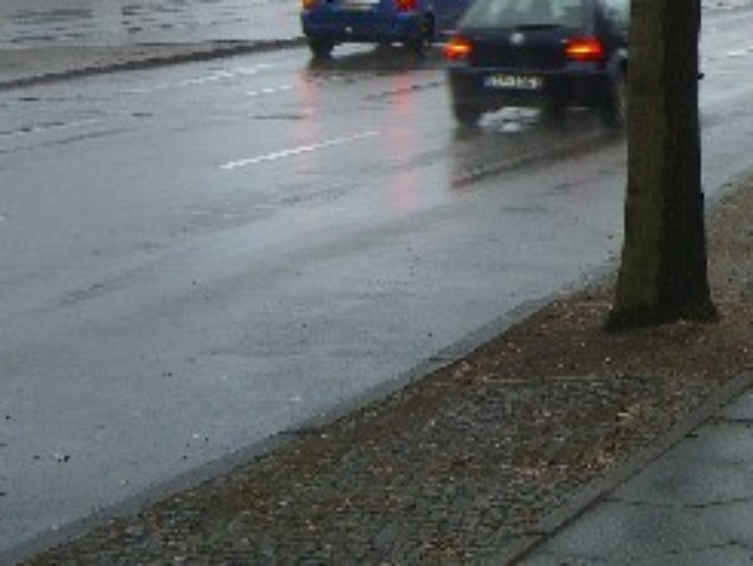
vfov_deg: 16.1
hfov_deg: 20.6
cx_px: 859
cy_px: 14
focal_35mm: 90
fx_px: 1960
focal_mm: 7.9
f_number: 2.8
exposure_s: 1/60
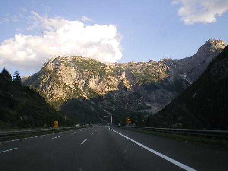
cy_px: 86
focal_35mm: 38
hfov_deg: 49.0
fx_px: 250
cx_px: 114
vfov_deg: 37.7
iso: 64
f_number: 4.6
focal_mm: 6.3
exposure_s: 1/100
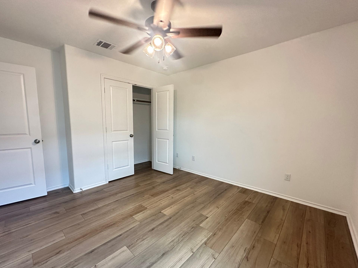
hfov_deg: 98.1
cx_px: 170
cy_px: 140
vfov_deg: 81.7
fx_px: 155
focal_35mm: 15
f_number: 2.2
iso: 250
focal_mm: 2.22
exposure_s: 1/60
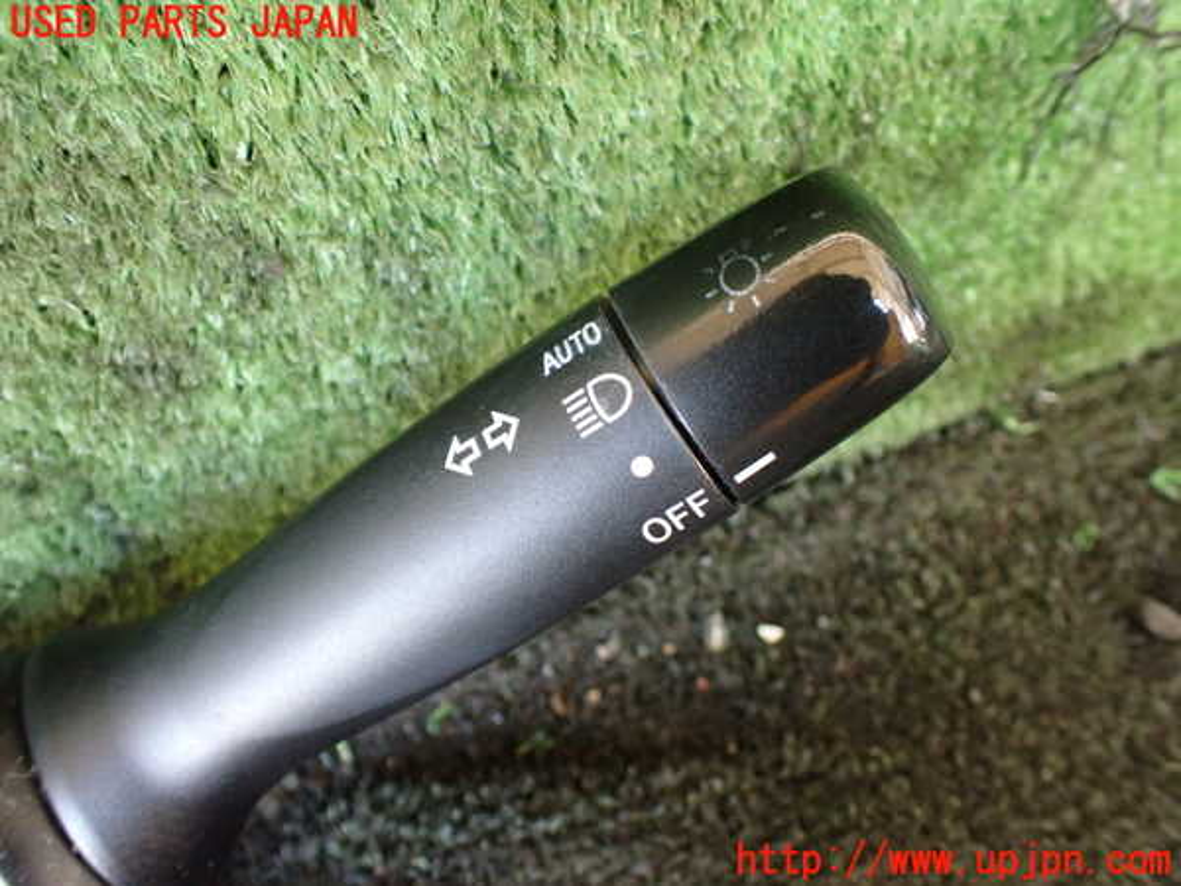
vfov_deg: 46.8
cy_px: 443
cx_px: 590
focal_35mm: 30
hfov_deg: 60.0
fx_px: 1024
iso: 800
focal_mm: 5.4
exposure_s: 1/30
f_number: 2.3
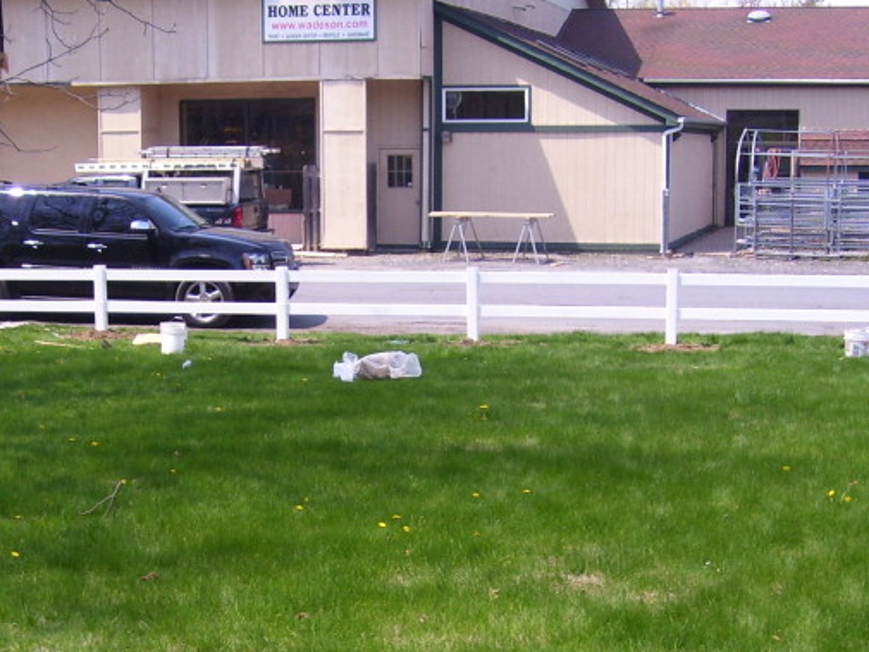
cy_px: 473
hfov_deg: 25.9
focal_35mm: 75
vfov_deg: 19.5
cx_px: 329
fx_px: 1883
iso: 80
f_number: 2.7
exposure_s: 1/750
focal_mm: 6
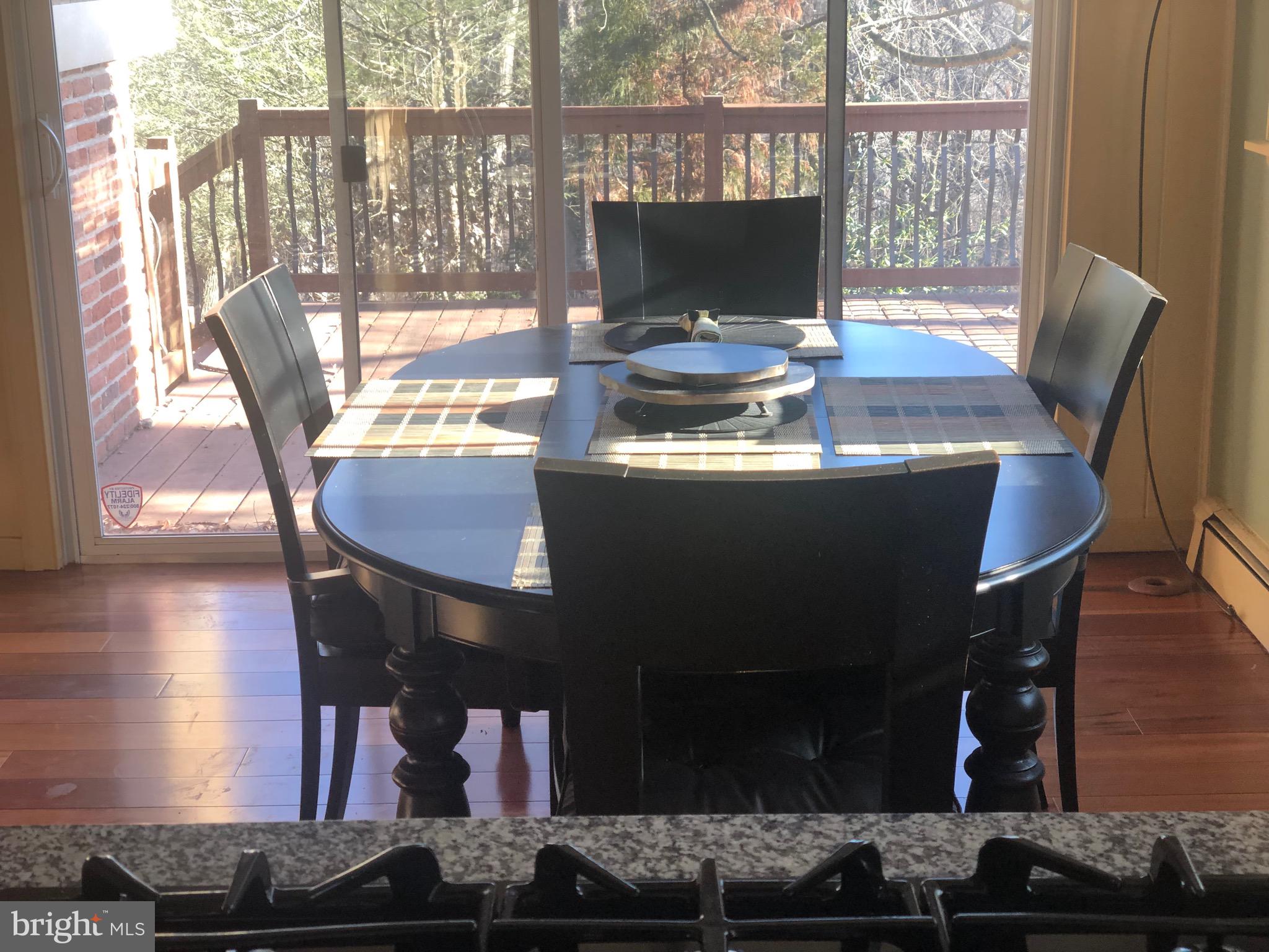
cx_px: 634
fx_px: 1906
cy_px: 476
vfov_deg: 28.0
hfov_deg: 36.8
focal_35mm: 52
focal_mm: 6
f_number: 2.4
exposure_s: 1/60
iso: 40
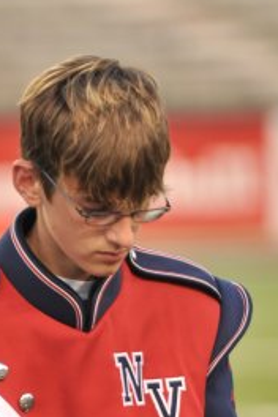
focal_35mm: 682
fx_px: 7899
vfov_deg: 3.0
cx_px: 53
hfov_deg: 2.0
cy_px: 469
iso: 800
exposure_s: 1/250
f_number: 2.8
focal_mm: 200
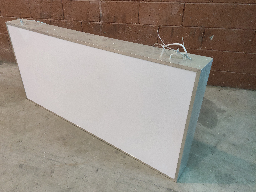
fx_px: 207
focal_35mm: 28
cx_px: 113
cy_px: 98
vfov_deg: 49.8
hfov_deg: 63.2
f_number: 1.89
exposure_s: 1/50
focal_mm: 5.43
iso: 302
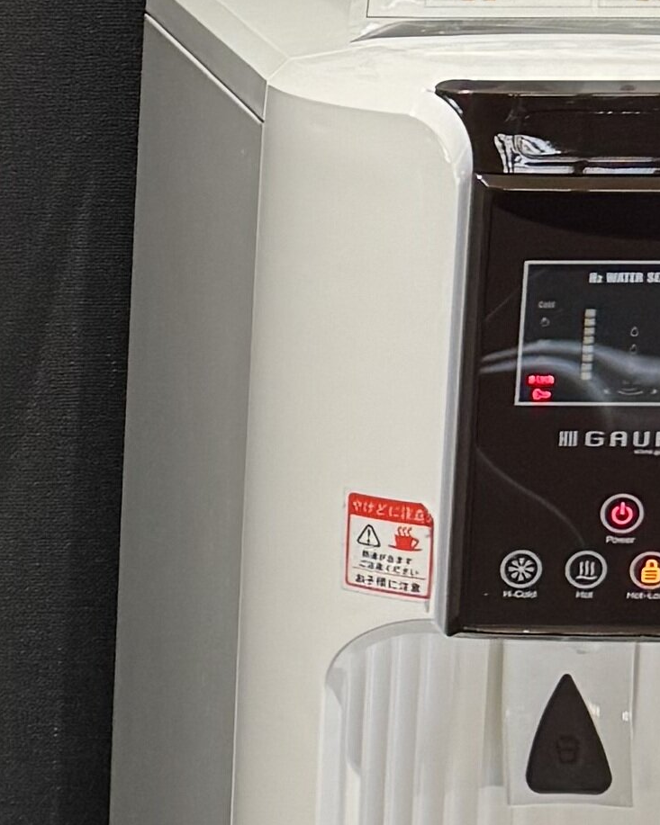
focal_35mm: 146
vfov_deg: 13.2
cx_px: -586
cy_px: 286
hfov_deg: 9.9
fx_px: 3567
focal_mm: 6.8
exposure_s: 1/50
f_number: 1.8
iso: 160
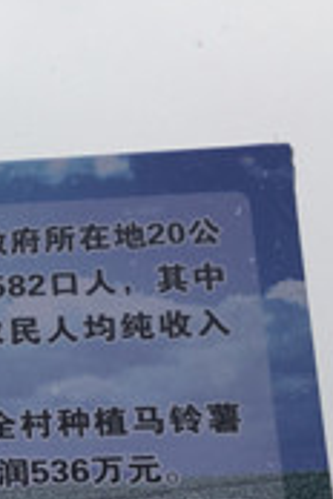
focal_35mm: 104
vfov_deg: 19.1
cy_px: 490
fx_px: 1443
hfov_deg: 11.6
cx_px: -365
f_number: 2.2
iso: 25
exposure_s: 1/1131
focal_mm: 4.15
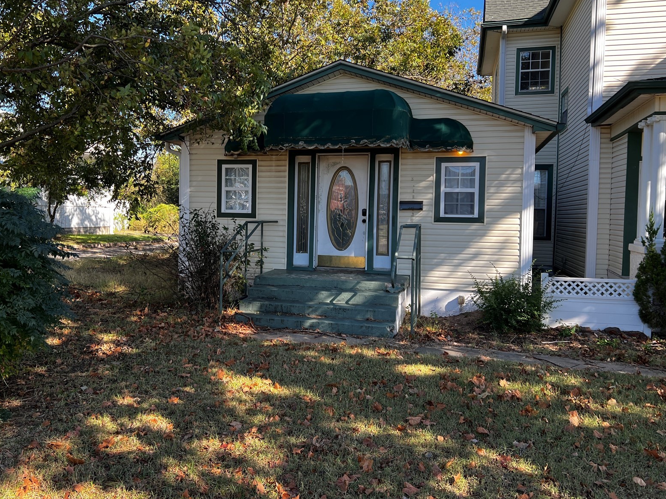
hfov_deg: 56.5
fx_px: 616
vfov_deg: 44.1
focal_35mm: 32
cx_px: 275
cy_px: 228
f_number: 1.5
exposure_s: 1/591
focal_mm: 5.7
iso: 50
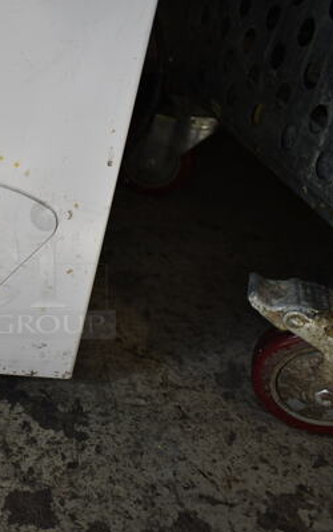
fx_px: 610
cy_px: 269
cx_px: -32
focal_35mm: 42
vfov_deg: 47.2
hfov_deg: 27.9
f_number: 4
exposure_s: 1/60
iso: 100
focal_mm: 18
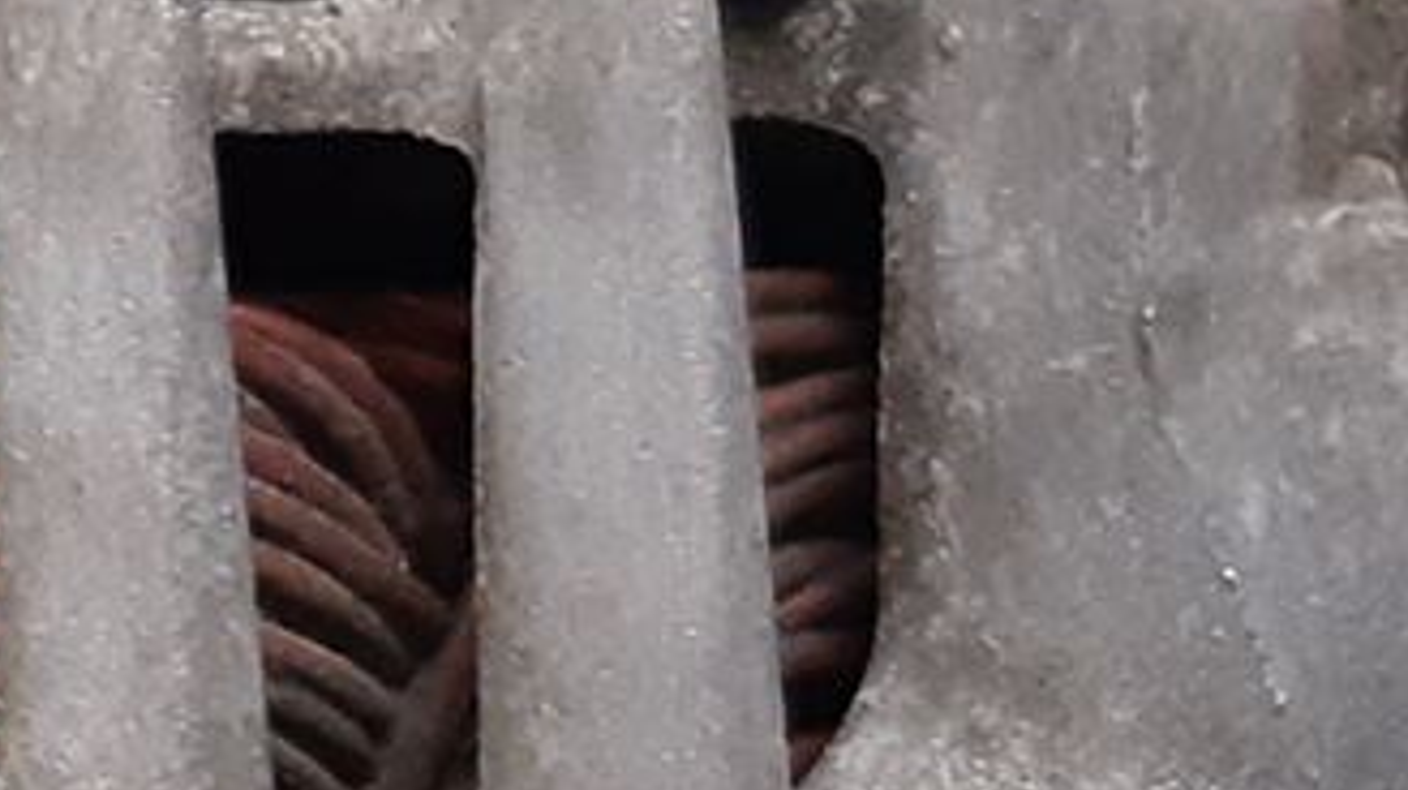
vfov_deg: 6.7
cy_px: 1391
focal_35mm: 177
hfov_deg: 11.5
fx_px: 6604
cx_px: -884
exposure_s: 1/50
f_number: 1.7
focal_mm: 3.93
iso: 250
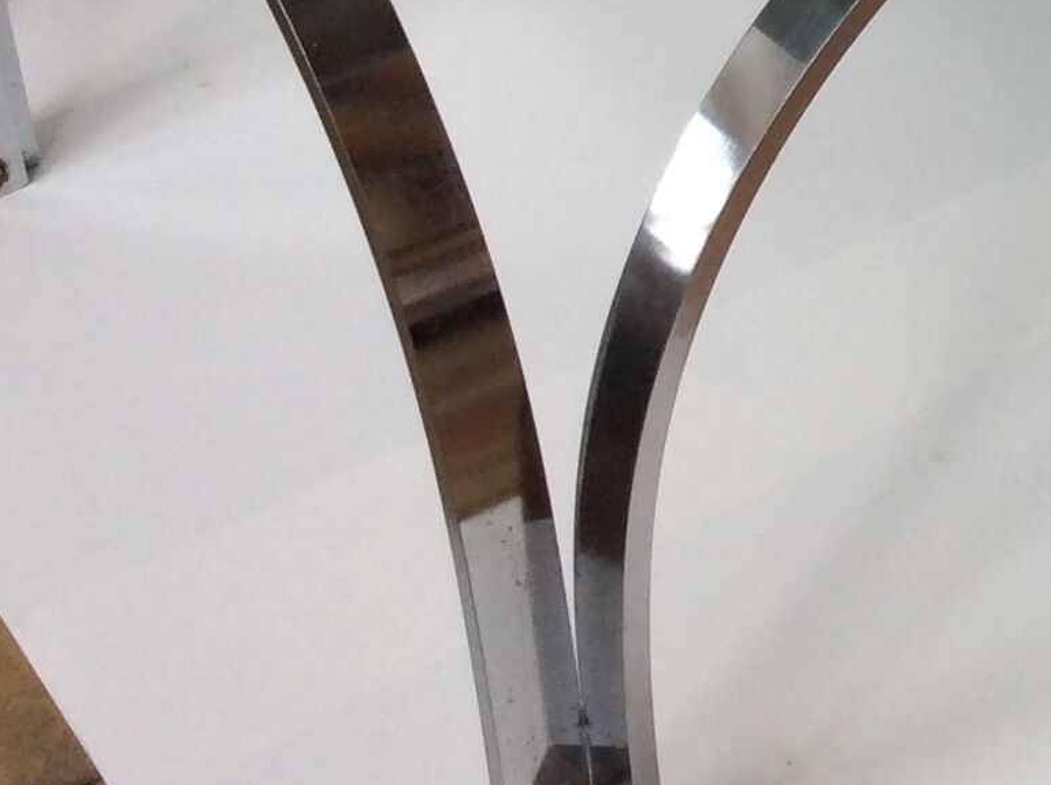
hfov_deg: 17.0
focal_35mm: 108
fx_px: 3275
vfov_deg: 13.2
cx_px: 1442
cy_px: -238
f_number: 2.4
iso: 32
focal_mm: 3.3
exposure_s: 1/123
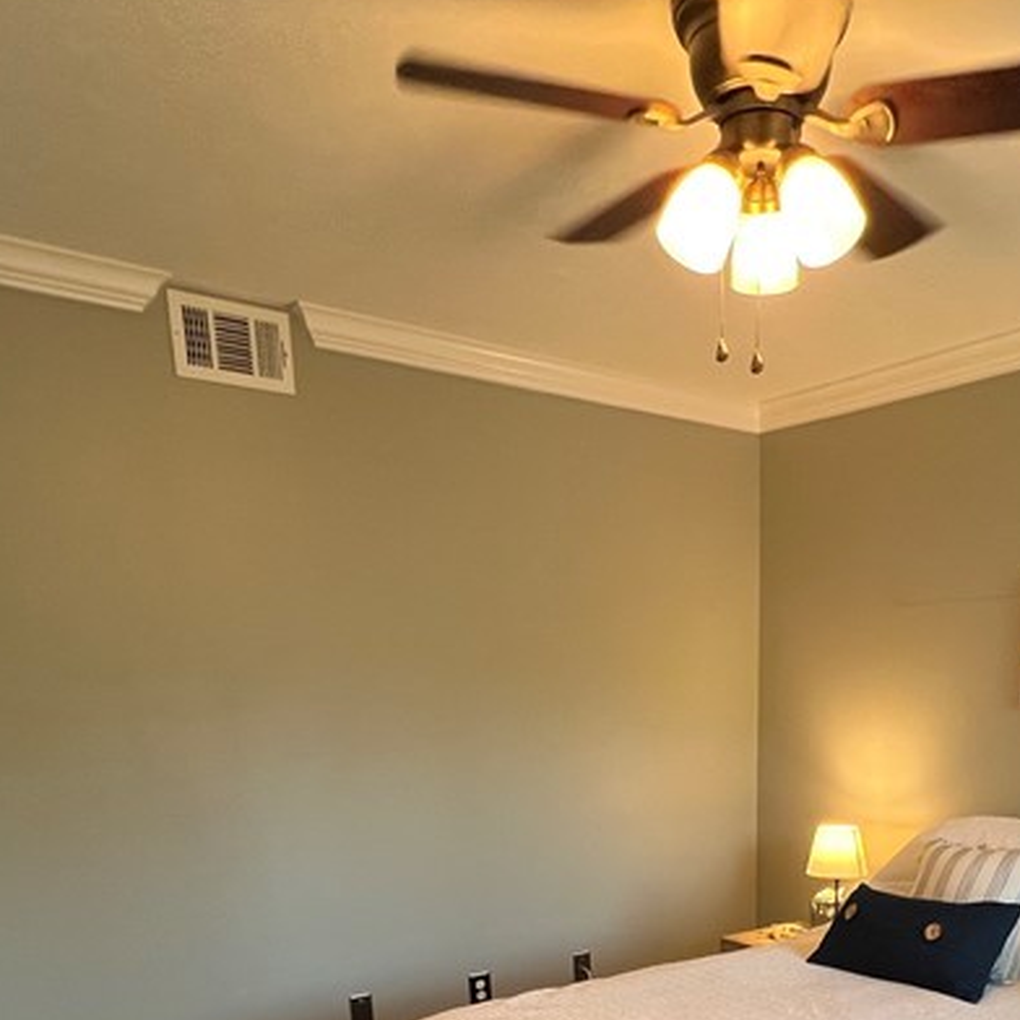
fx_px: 1000
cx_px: 726
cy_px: 960
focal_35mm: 30
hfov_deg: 52.4
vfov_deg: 47.3
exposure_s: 1/60
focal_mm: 1.57
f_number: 1.8
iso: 125
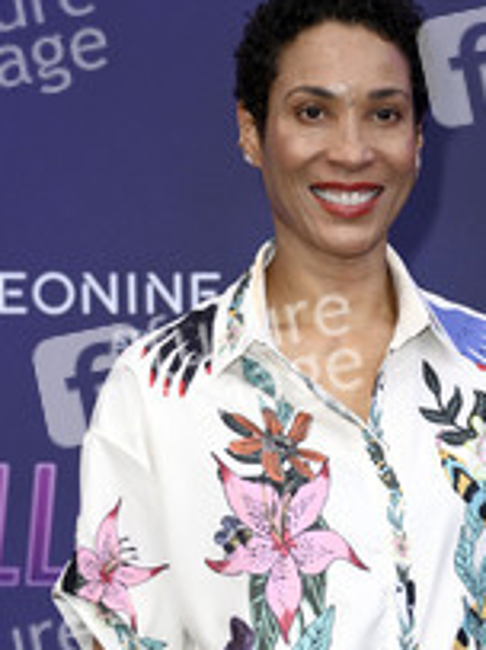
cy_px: 532
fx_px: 4123
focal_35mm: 220
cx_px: 291
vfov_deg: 9.0
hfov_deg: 6.7
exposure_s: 1/250
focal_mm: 116
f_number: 5.6
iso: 500
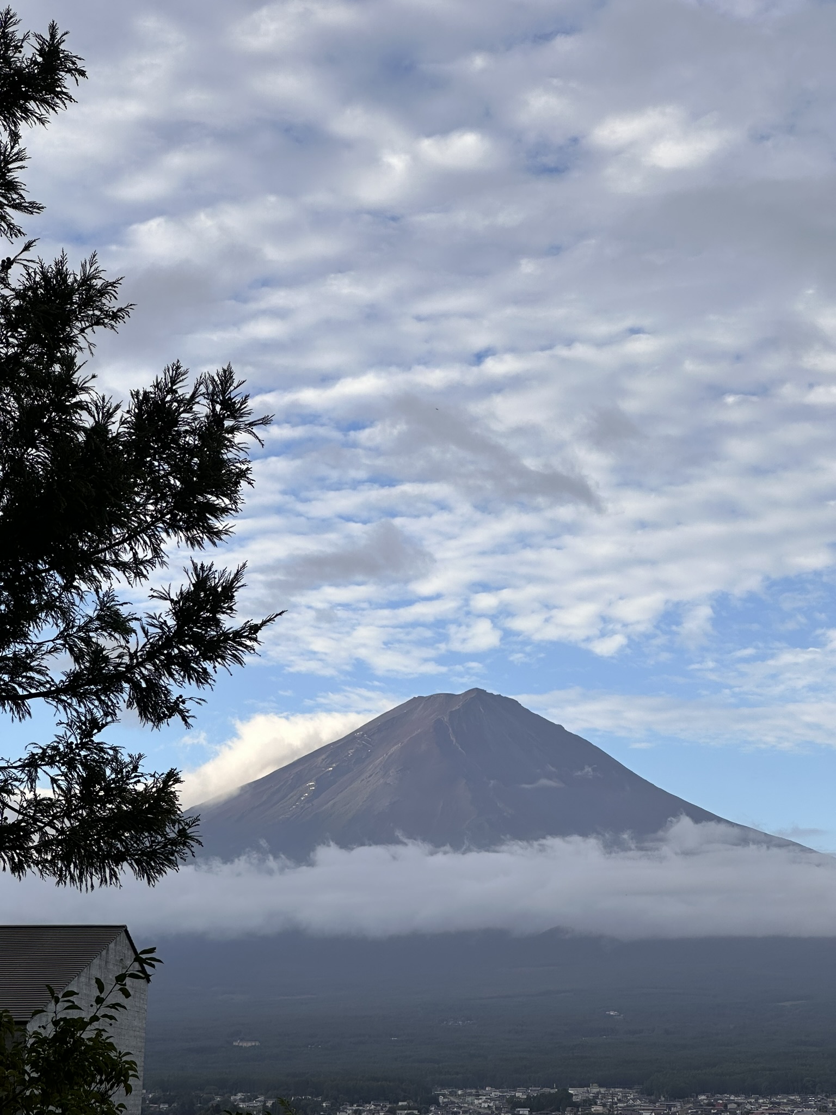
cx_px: 418
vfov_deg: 25.3
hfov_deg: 19.1
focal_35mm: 77
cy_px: 558
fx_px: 2479
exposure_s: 1/418
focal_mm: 9
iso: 32
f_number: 2.8
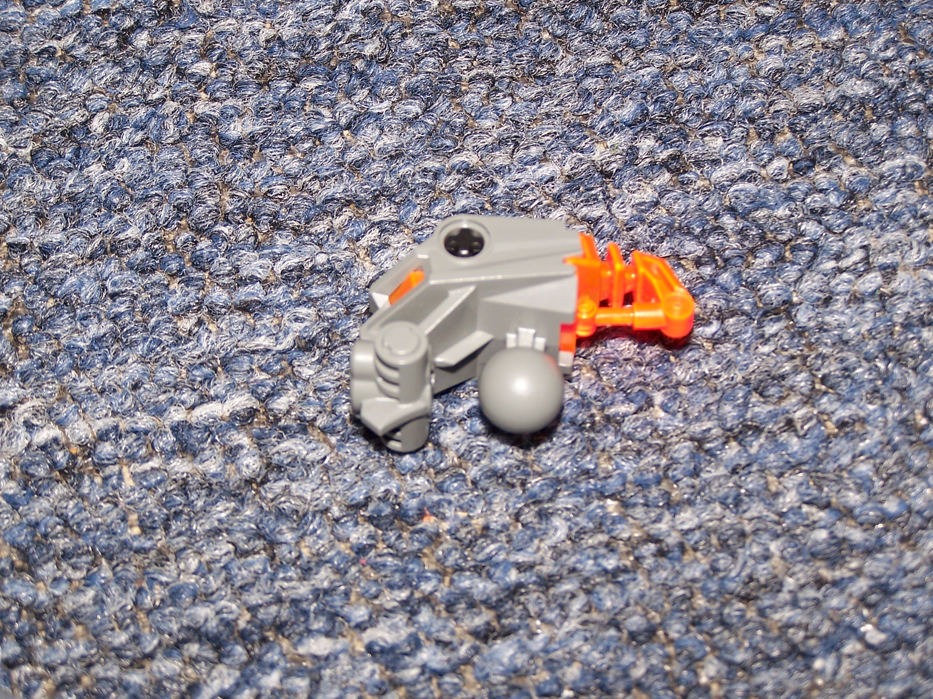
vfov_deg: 15.7
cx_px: 466
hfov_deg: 20.9
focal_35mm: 94
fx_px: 2534
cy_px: 350
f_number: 3.2
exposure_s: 1/90
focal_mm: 15.6
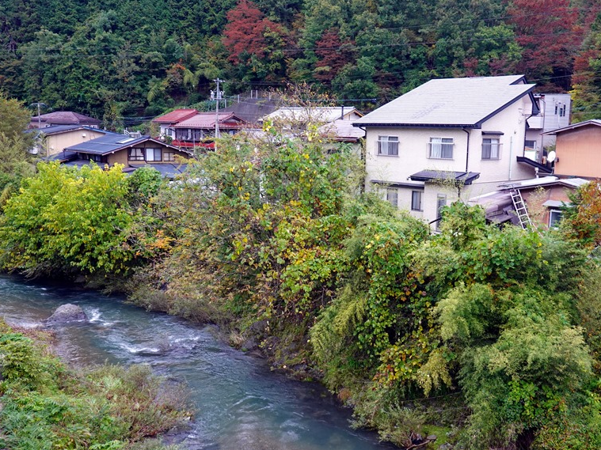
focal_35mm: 38
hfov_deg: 48.8
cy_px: 232
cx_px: 347
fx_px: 660
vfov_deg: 37.7
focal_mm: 11.06
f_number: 3.2
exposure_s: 1/30
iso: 250
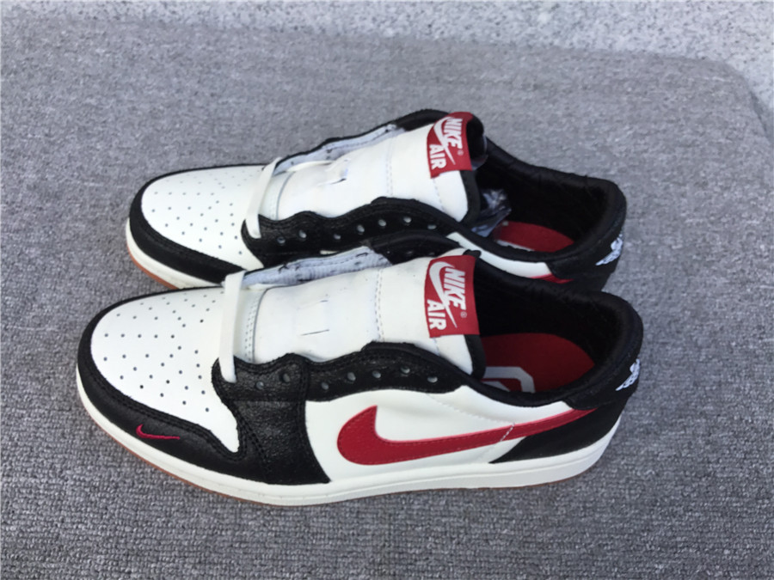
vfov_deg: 45.4
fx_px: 693
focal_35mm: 31
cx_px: 387
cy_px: 290
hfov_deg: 58.4
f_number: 2.4
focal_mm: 3.3
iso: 25
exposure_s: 1/134
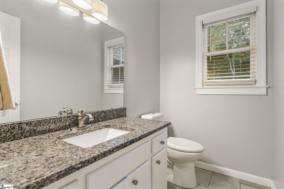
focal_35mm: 18
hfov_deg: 90.0
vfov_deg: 67.4
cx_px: 142
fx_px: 142
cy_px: 94
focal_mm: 18
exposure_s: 1/3
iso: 400
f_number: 6.3
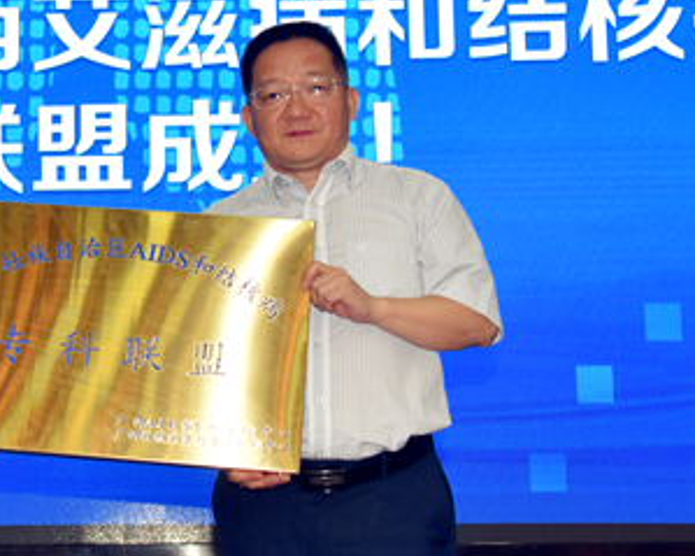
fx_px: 1912
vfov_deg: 16.5
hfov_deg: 20.2
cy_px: 251
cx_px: 67
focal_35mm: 93
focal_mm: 38
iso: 800
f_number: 4.5
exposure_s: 1/80
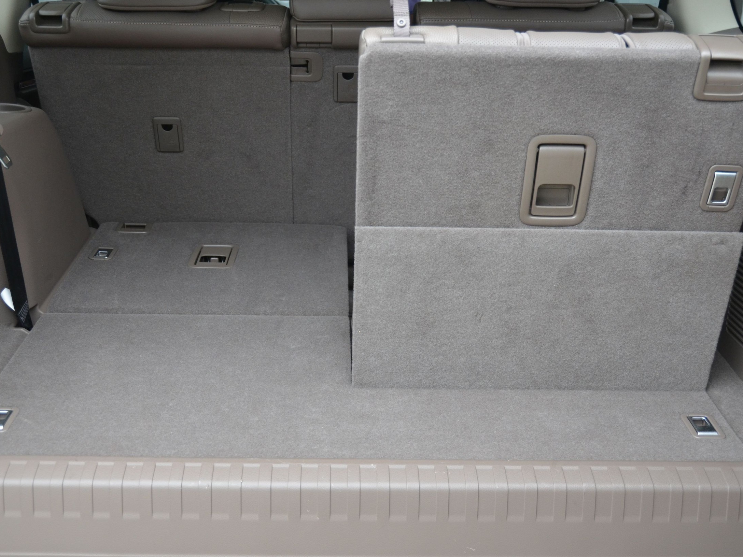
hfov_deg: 43.8
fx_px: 923
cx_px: 338
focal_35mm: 43
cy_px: 280
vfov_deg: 33.6
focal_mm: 26
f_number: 4
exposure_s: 1/500
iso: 900
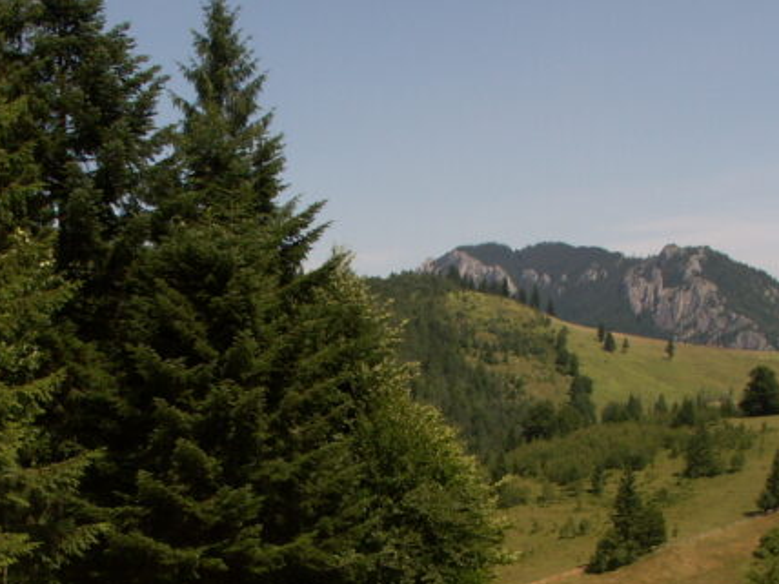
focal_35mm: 67
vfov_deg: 21.5
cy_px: 522
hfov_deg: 28.9
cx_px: 298
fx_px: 1508
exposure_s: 1/400
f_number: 7.1
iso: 64
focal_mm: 7.2
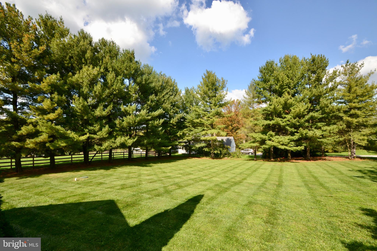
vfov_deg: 77.3
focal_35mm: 15
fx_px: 157
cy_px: 126
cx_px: 188
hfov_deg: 100.4
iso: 100
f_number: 8
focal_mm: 10
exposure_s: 1/200
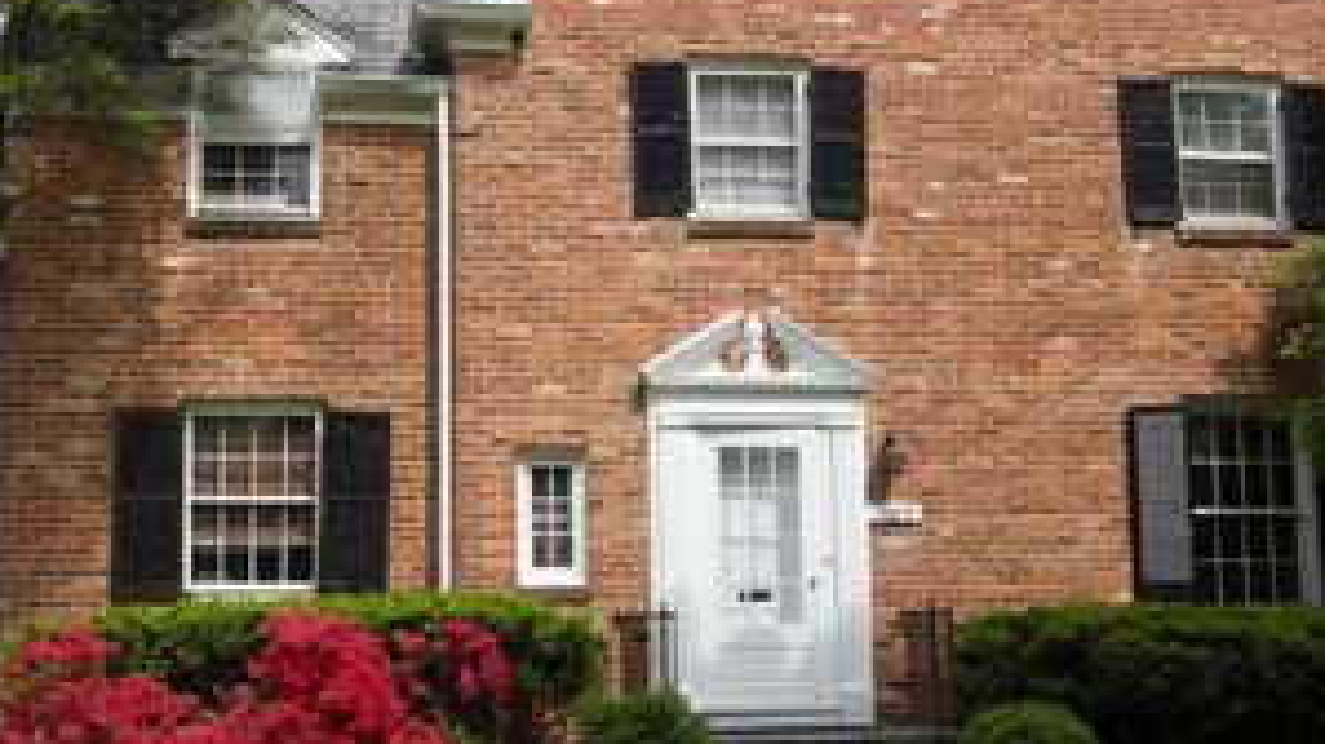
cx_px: 647
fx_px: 1752
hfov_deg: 41.4
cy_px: 388
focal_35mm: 50
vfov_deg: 24.0
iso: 200
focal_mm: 19
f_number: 9
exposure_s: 1/320
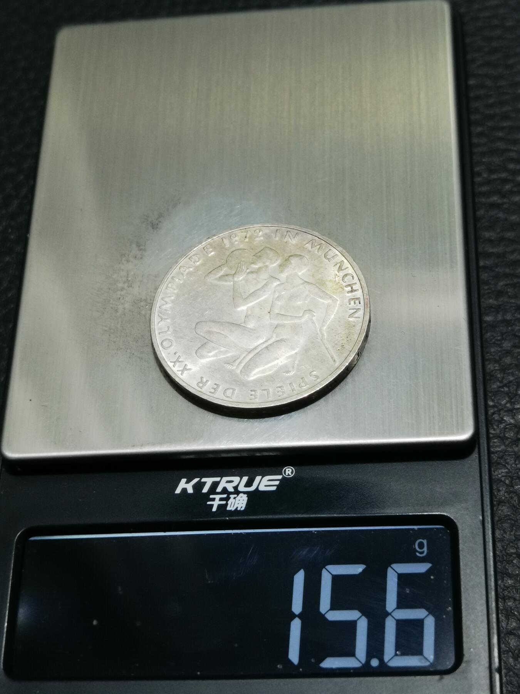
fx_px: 1322
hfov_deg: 22.3
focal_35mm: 66
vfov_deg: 29.4
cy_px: 347
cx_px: 260
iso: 125
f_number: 1.9
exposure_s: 1/100
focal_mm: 6.67
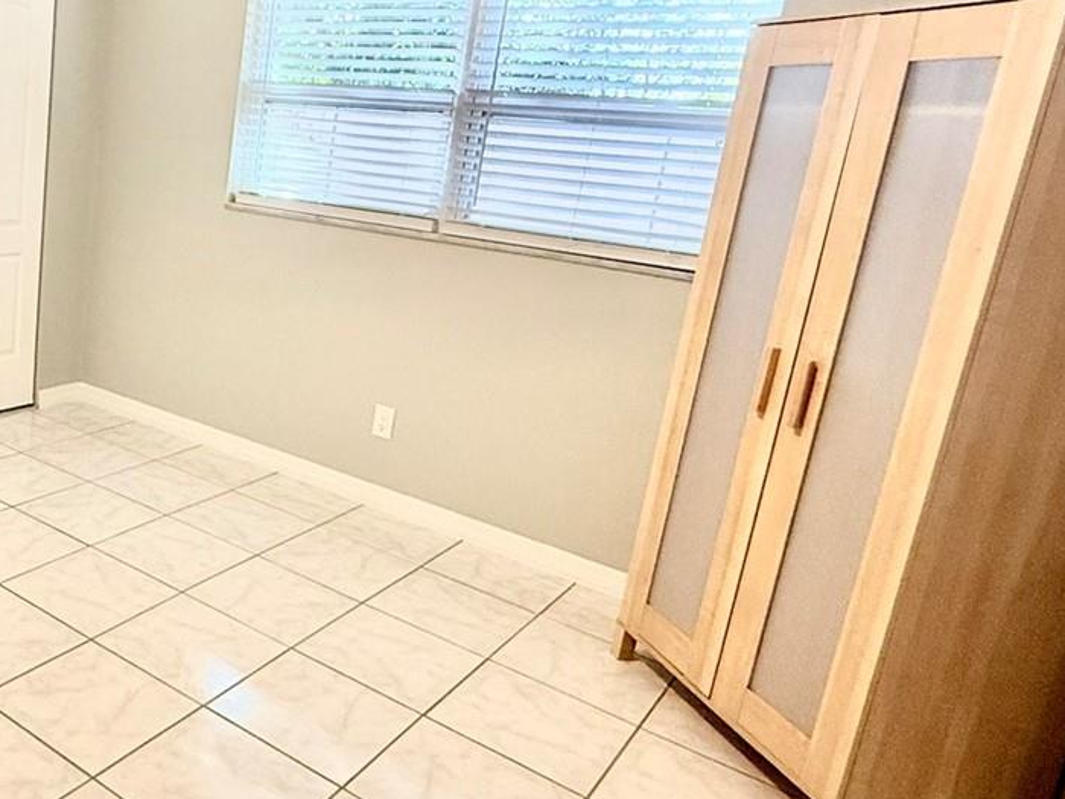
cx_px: 117
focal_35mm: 32
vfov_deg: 44.1
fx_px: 985
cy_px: 353
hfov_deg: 50.7
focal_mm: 2.22
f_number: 2.2
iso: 200
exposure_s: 1/120
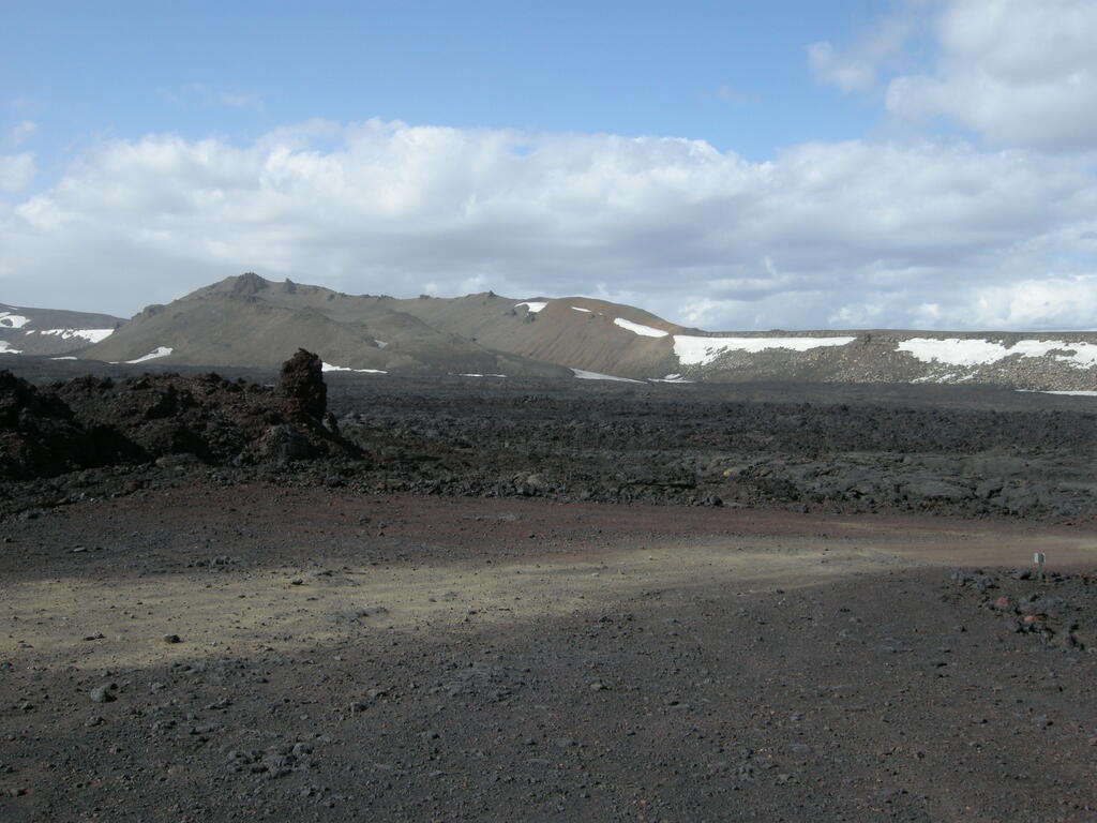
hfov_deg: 52.6
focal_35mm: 35
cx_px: 548
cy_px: 412
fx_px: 1109
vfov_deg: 40.7
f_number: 6.1
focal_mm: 7.5
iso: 100
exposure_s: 1/335
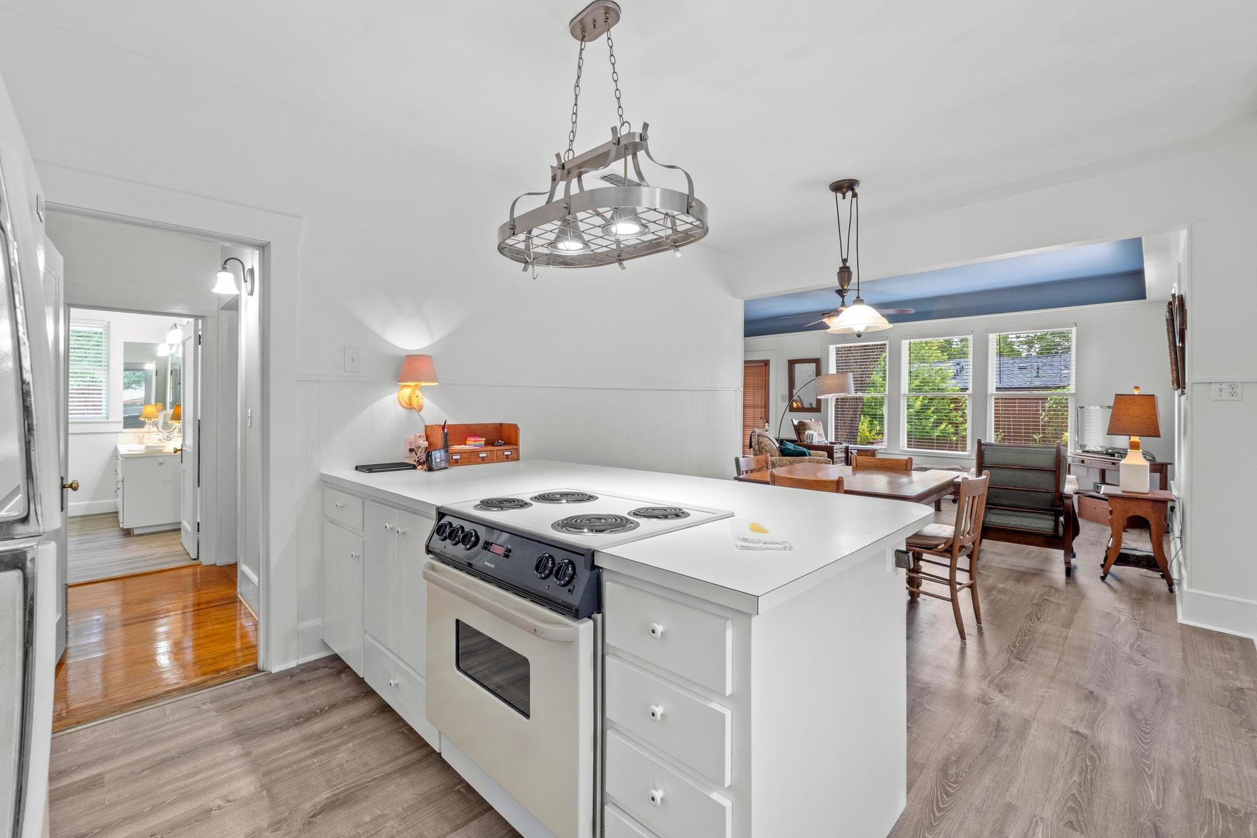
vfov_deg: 77.3
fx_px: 524
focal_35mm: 15
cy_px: 419
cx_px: 628
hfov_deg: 100.4
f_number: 11
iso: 250
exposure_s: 1.3
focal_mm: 10
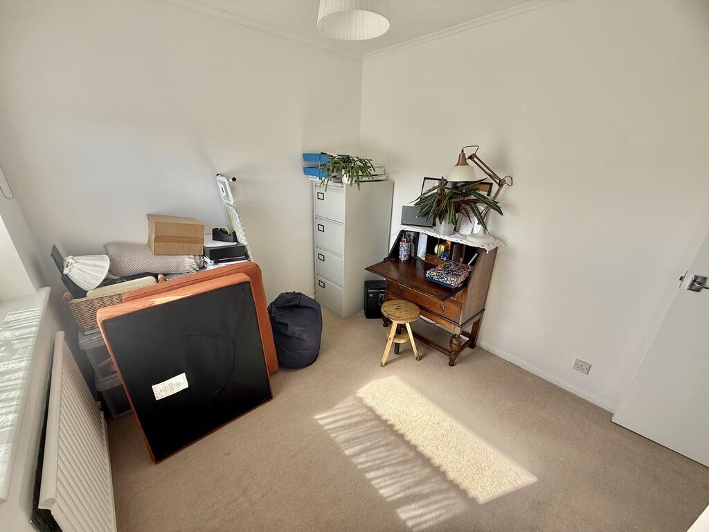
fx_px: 287
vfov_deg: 85.7
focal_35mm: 14
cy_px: 266
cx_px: 354
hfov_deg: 102.1
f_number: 2.2
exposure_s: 1/99
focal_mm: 2.22
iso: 40
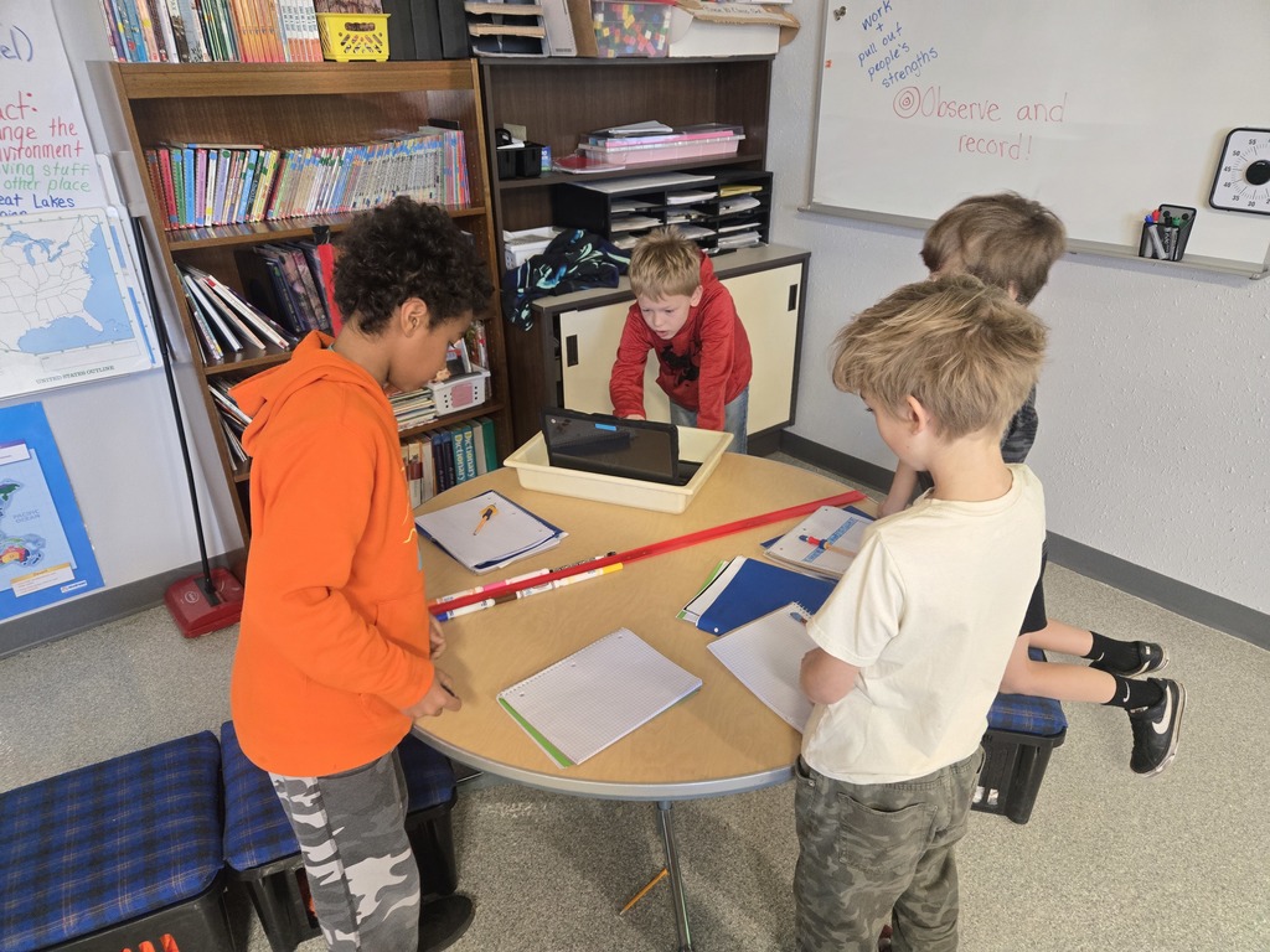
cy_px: 476
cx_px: 635
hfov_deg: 73.9
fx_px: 844
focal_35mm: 23
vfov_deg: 58.9
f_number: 1.8
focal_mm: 5.4
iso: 800
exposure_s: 1/120
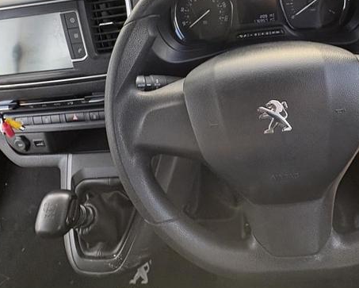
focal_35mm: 27
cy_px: 45
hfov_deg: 63.4
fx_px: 287
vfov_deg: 49.1
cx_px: 218
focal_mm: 2.22
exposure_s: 1/99
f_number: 2.2
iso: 160
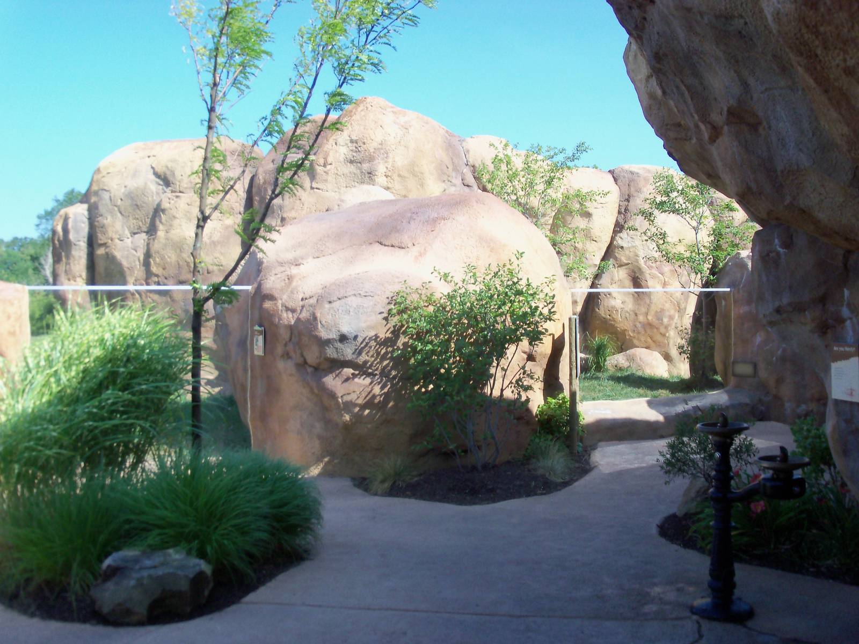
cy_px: 322
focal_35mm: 35
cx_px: 430
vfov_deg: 40.7
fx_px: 869
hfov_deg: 52.6
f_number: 3
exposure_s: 1/320
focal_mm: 6.3
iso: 80
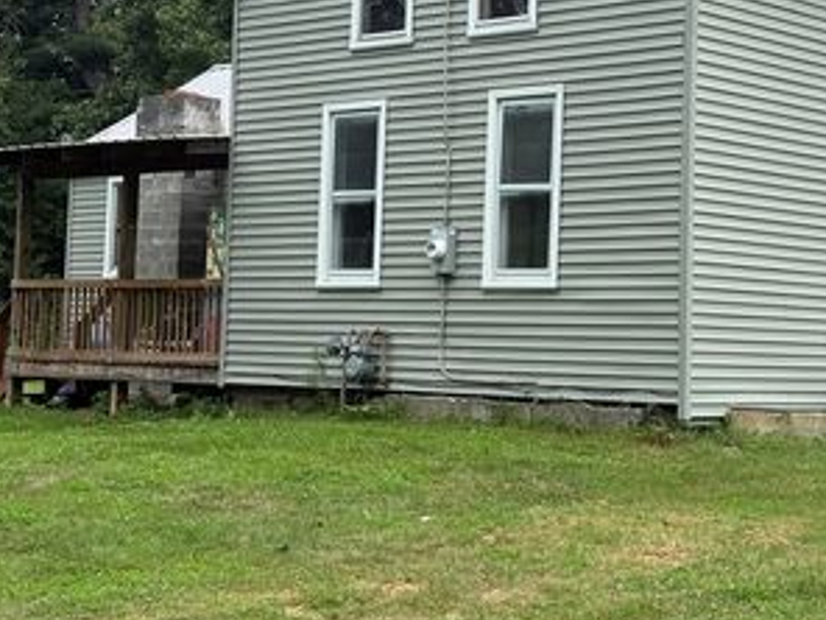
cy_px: 155
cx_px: 592
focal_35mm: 81
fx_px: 1933
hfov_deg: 23.9
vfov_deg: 18.1
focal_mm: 6.76
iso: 64
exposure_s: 1/2273
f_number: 1.78
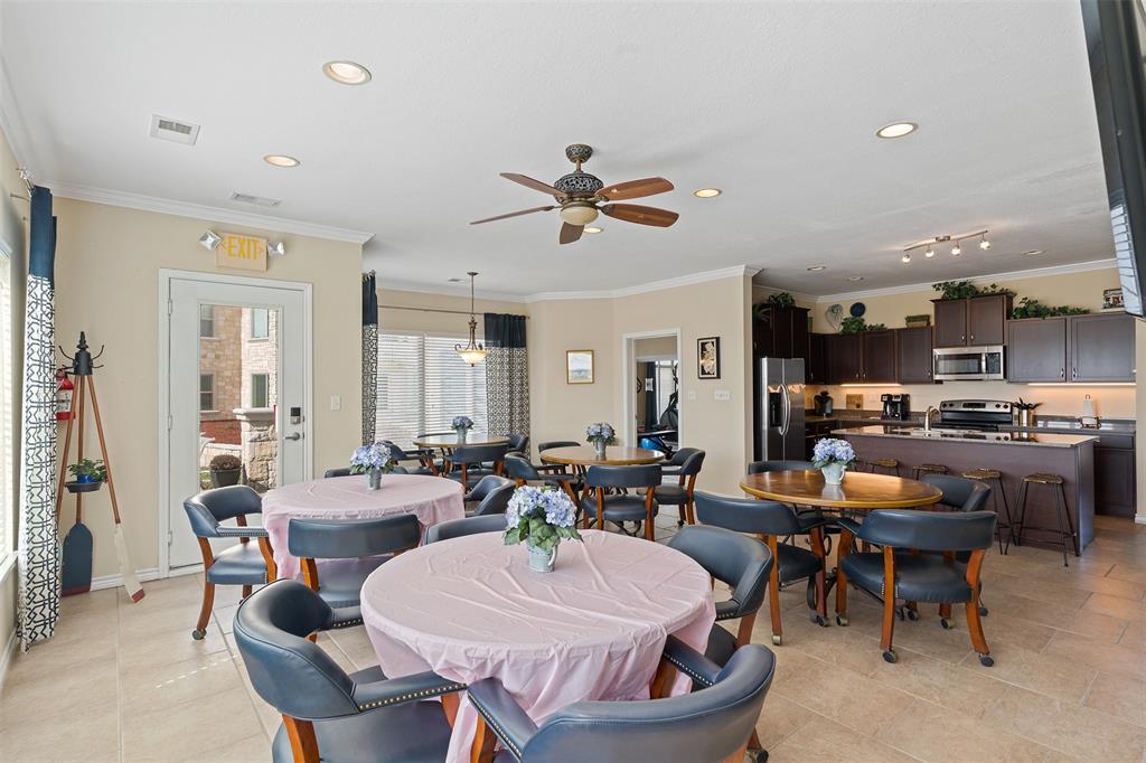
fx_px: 573
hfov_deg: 90.0
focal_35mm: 18
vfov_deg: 67.3
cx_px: 573
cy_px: 382
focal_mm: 18
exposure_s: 1/6
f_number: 10
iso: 250
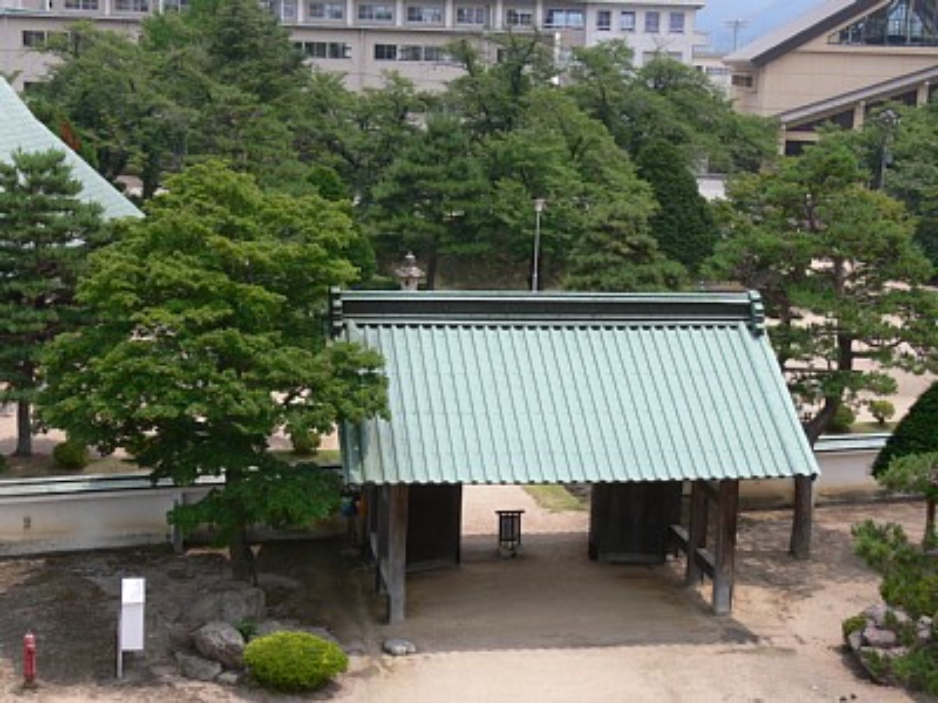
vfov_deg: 26.6
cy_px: 352
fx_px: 1490
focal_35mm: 55
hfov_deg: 34.9
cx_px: 469
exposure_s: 1/250
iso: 80
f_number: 5.6
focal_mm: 11.6
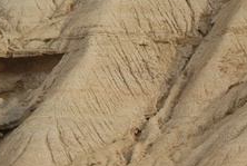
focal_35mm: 299
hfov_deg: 6.9
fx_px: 2056
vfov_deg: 4.6
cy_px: 84
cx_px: 185
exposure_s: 1/250
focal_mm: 55
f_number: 8
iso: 100
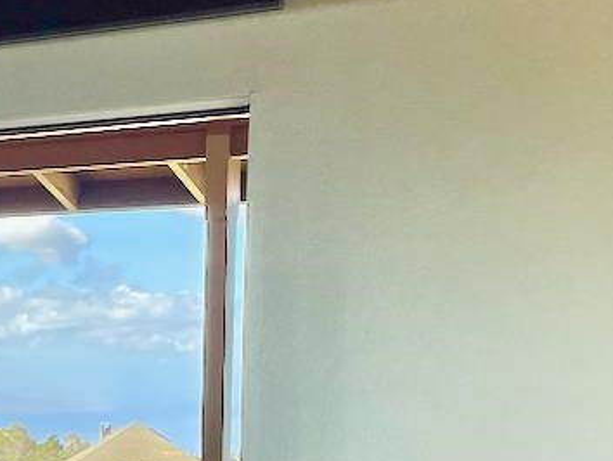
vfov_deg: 15.5
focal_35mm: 94
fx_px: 1666
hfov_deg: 18.4
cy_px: 456
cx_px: -317
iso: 50
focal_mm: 4.2
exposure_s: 1/1276
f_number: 1.6
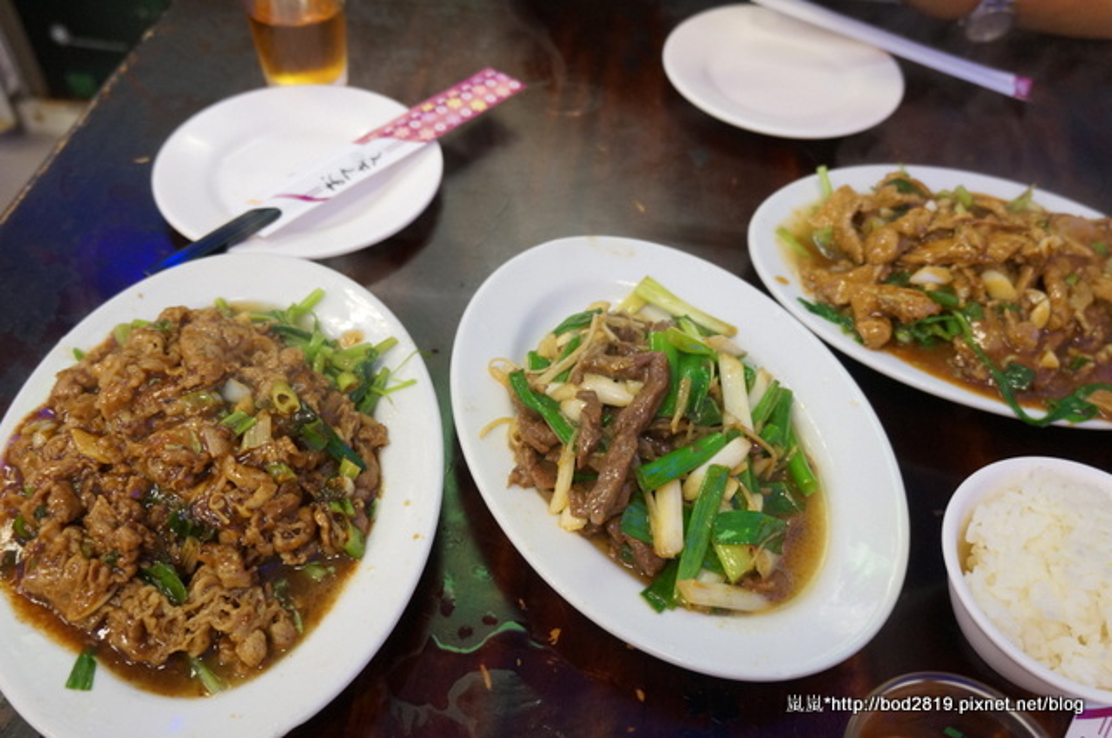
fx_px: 925
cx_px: 556
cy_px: 369
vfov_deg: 43.5
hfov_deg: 62.0
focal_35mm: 30
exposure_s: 1/60
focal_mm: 20
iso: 800
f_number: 4
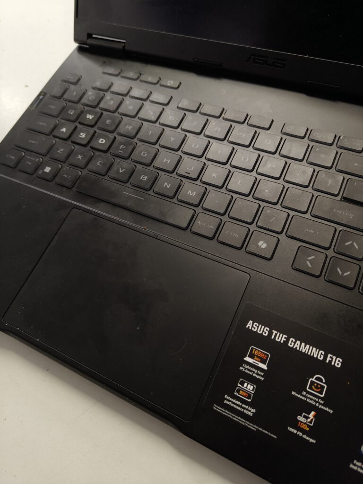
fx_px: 336
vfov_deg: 71.6
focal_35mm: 24
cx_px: 182
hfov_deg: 56.8
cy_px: 242
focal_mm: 5.59
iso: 100
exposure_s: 1/100
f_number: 1.8
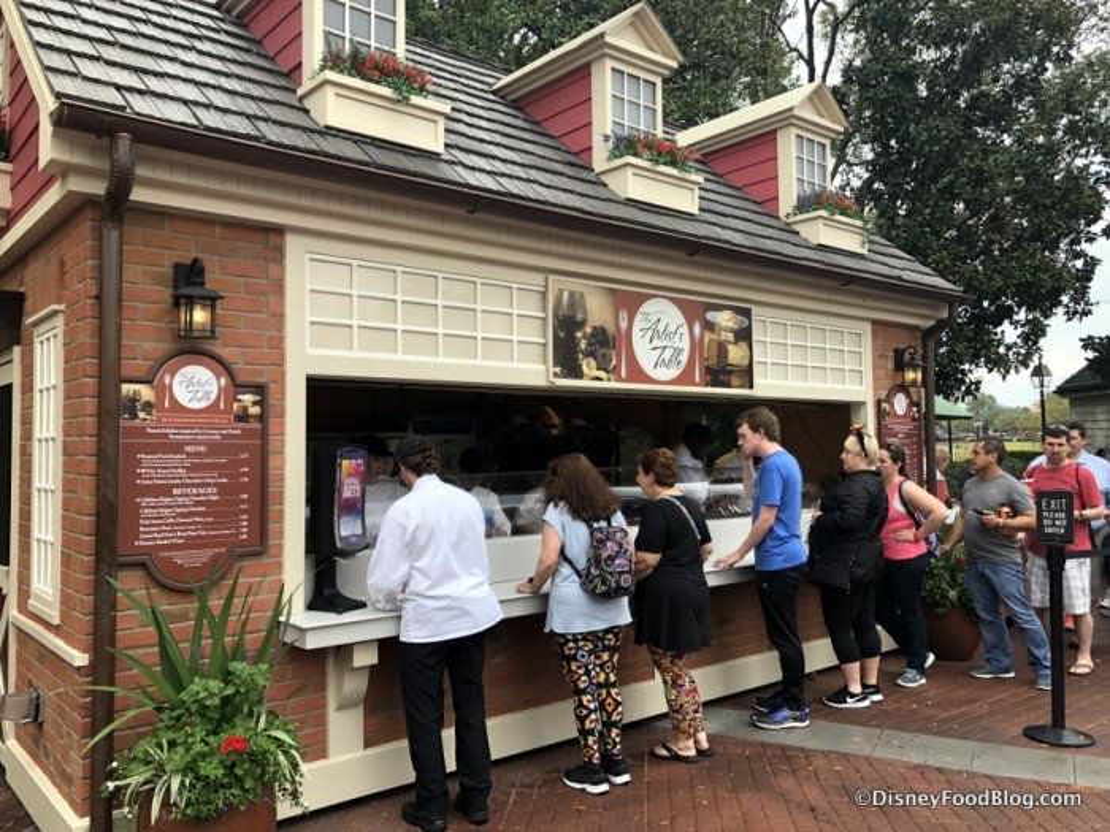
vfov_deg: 49.7
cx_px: 555
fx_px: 898
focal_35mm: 28
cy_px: 416
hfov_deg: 63.4
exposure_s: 1/405
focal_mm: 3.99
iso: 20
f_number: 1.8
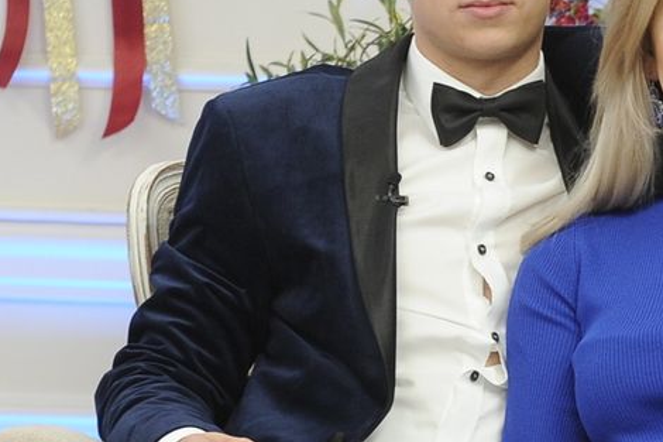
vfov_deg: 2.3
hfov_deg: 3.5
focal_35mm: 593
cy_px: 443
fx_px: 10917
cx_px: 1119
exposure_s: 1/100
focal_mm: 145
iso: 1250
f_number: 4
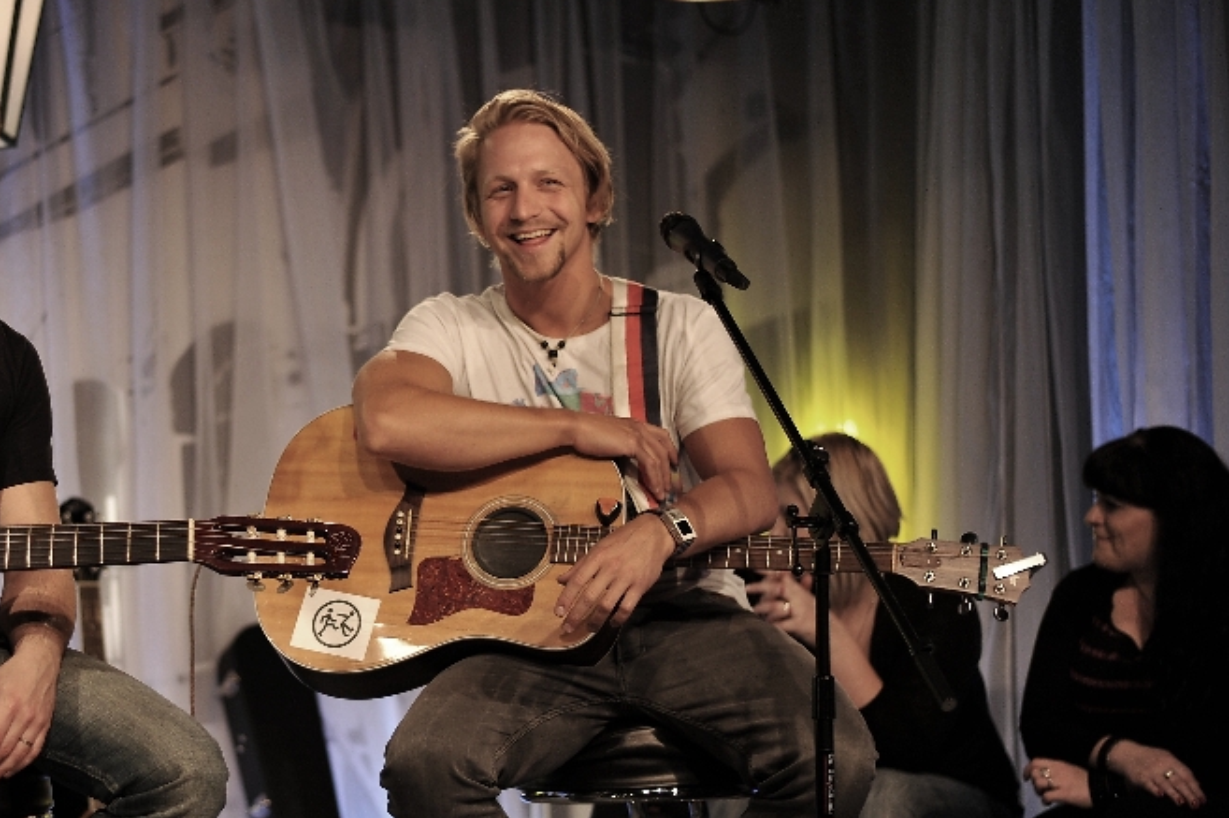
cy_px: 500
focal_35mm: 81
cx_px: 273
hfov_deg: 24.7
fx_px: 2763
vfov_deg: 16.8
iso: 400
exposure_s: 1/160
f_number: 1.8
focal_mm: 50
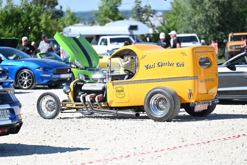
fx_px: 1303
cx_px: 124
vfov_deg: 7.2
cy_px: 82
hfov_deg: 10.8
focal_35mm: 190
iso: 400
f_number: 2.8
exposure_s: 1/6400
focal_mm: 190
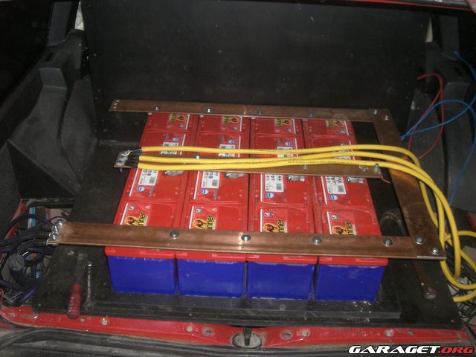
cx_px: 238
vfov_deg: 37.7
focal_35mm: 38
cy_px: 178
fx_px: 523
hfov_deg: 49.0
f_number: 2.7
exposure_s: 1/60
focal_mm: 6.2
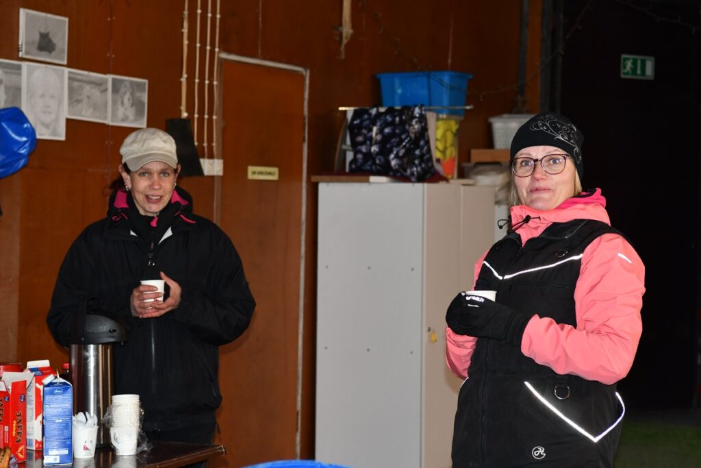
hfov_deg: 24.8
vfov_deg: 16.7
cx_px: 350
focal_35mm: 82
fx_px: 1597
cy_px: 234
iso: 640
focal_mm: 55
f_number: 4.5
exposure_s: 1/60
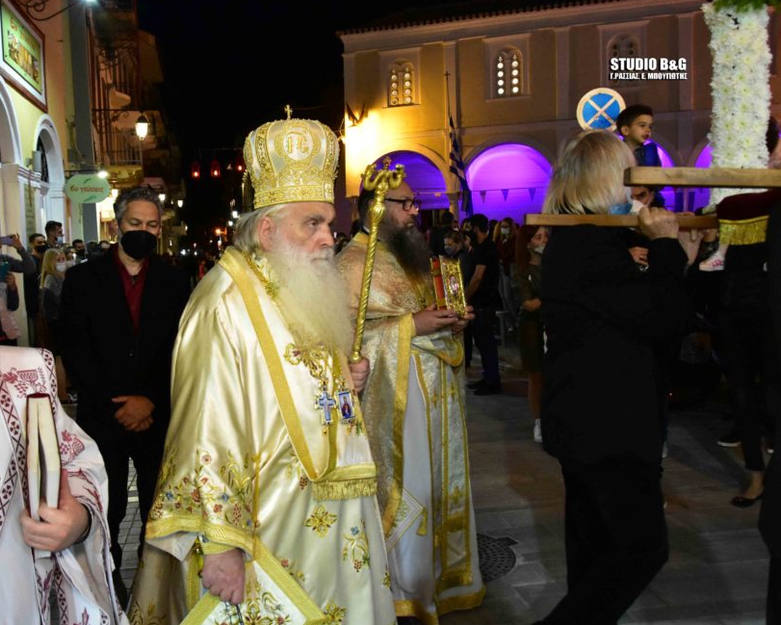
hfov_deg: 55.1
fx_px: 740
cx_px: 303
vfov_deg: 45.8
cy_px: 316
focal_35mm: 32
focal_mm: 18
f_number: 5.6
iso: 5000
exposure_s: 1/125
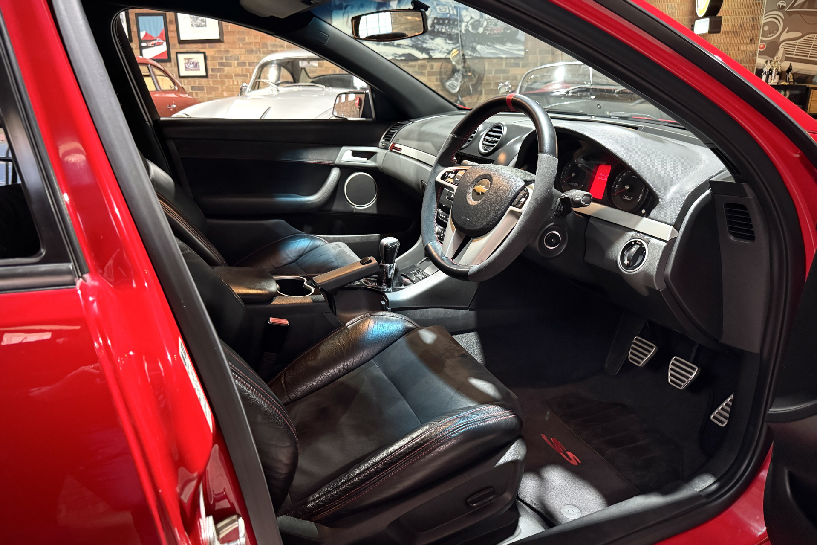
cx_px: 408
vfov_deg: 51.2
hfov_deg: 71.5
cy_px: 245
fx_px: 567
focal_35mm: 25
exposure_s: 1/33
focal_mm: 6.76
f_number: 1.78
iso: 800
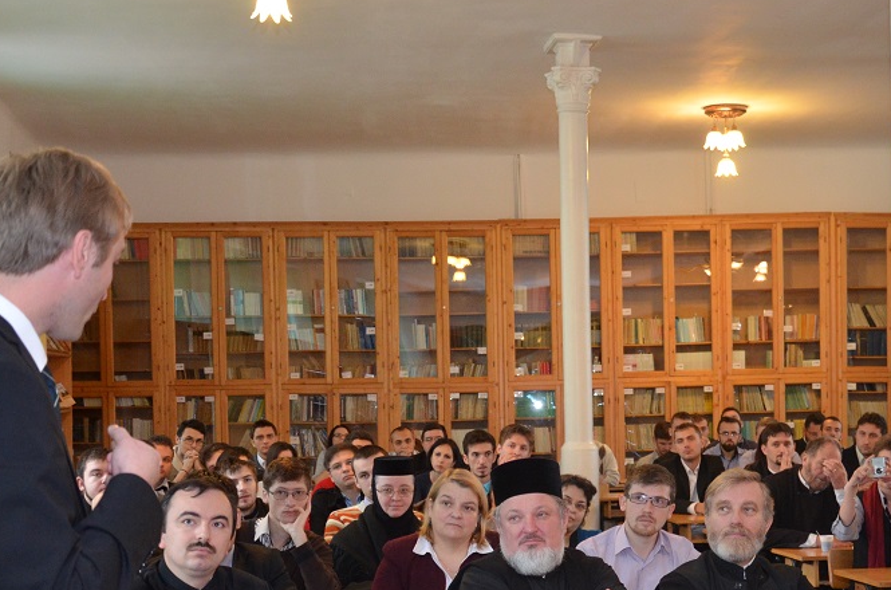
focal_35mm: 65
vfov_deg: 20.7
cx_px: 614
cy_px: 440
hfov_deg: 30.7
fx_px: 1605
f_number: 4
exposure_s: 1/60
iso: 1100
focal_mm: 24
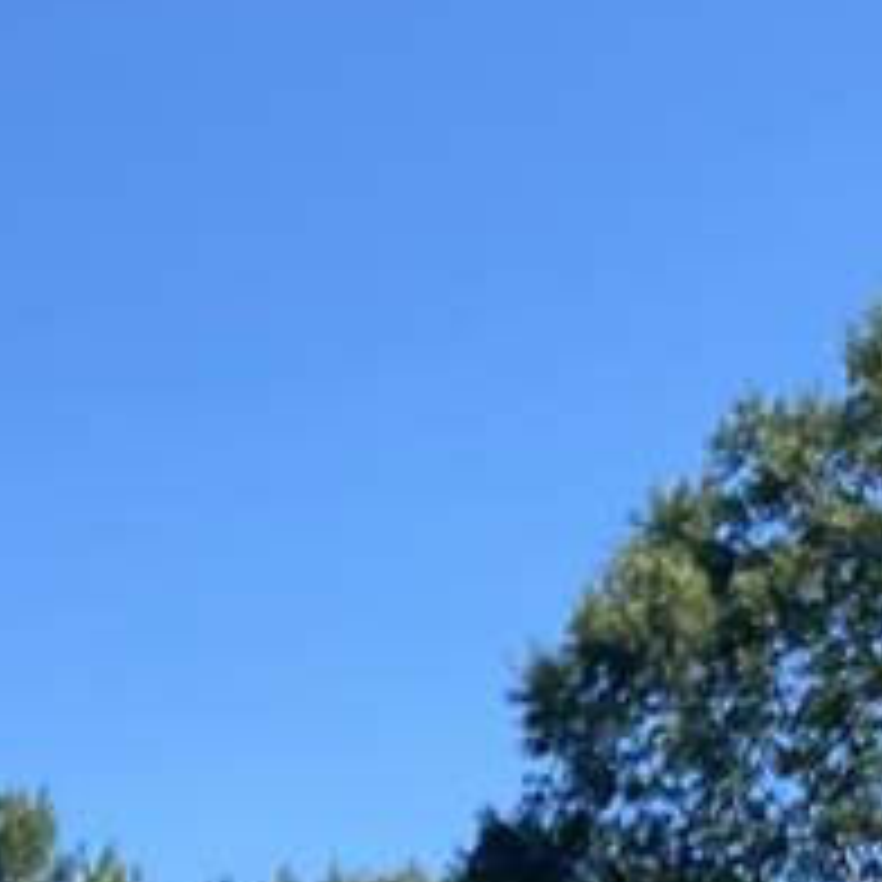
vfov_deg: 10.3
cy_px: 2034
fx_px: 4324
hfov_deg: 11.2
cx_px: -450
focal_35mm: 150
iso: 32
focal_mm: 4.25
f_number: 1.8
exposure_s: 1/1754
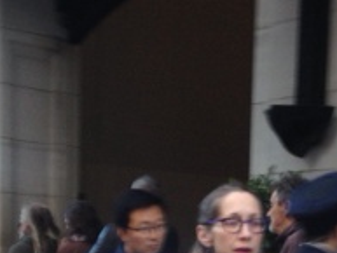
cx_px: 206
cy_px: 377
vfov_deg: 12.2
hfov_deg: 16.9
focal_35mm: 116
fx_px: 1130
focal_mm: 4.28
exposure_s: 1/30
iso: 50
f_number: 2.4
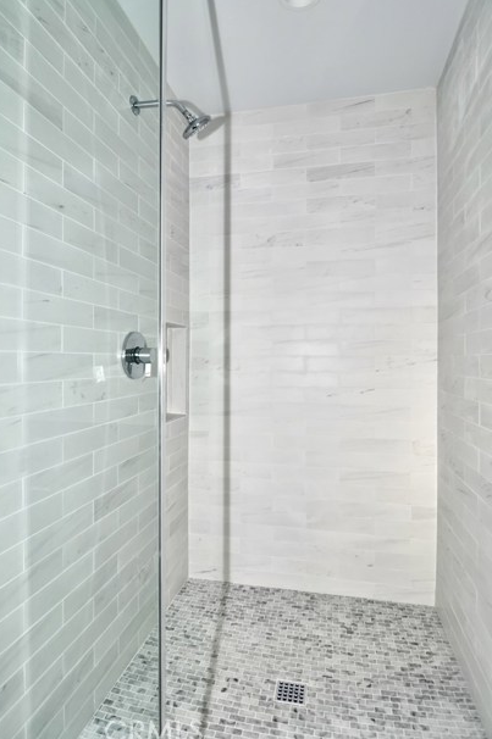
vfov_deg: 86.9
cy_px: 359
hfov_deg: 64.5
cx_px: 244
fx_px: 390
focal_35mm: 19
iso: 400
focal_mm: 12
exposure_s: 1/60
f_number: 6.3
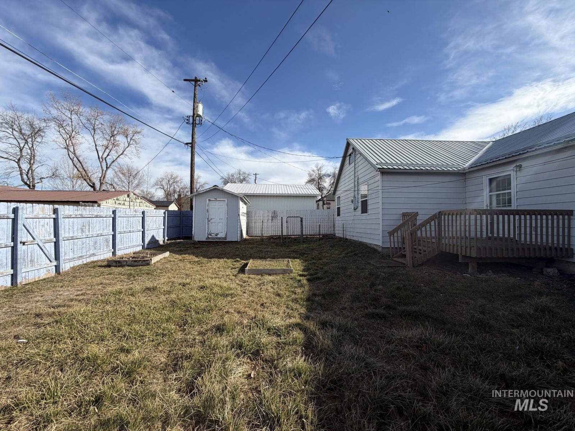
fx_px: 233
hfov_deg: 102.1
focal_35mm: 14
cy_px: 216
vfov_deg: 85.7
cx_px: 288
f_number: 2.2
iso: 20
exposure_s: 1/770
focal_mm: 2.22
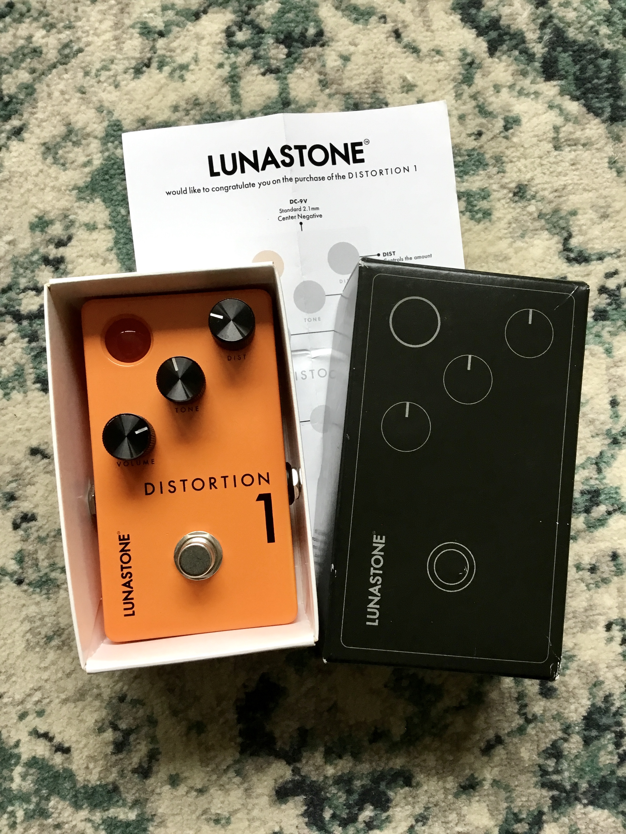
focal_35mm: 31
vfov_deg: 58.4
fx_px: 747
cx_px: 313
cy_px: 417
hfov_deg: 45.4
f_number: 2.4
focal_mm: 3.3
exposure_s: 1/33
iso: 50
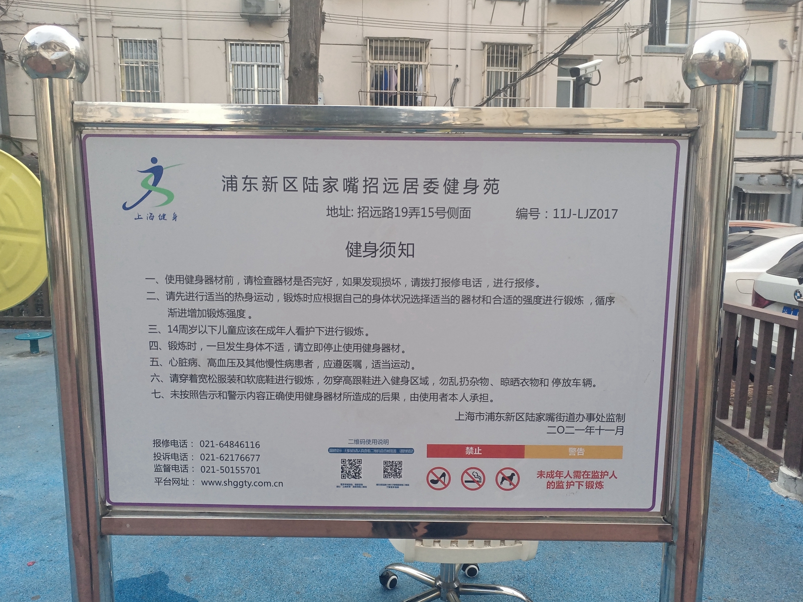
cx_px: 402
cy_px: 301
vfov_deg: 53.1
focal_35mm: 26
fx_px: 603
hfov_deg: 67.3
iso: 524
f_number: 1.8
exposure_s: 1/900
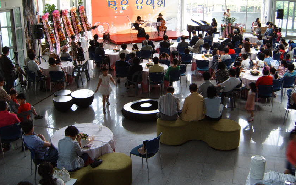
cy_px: 74
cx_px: 149
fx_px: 323
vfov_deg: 31.9
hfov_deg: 49.3
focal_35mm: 40
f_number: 2.9
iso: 141
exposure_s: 1/20
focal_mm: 6.2
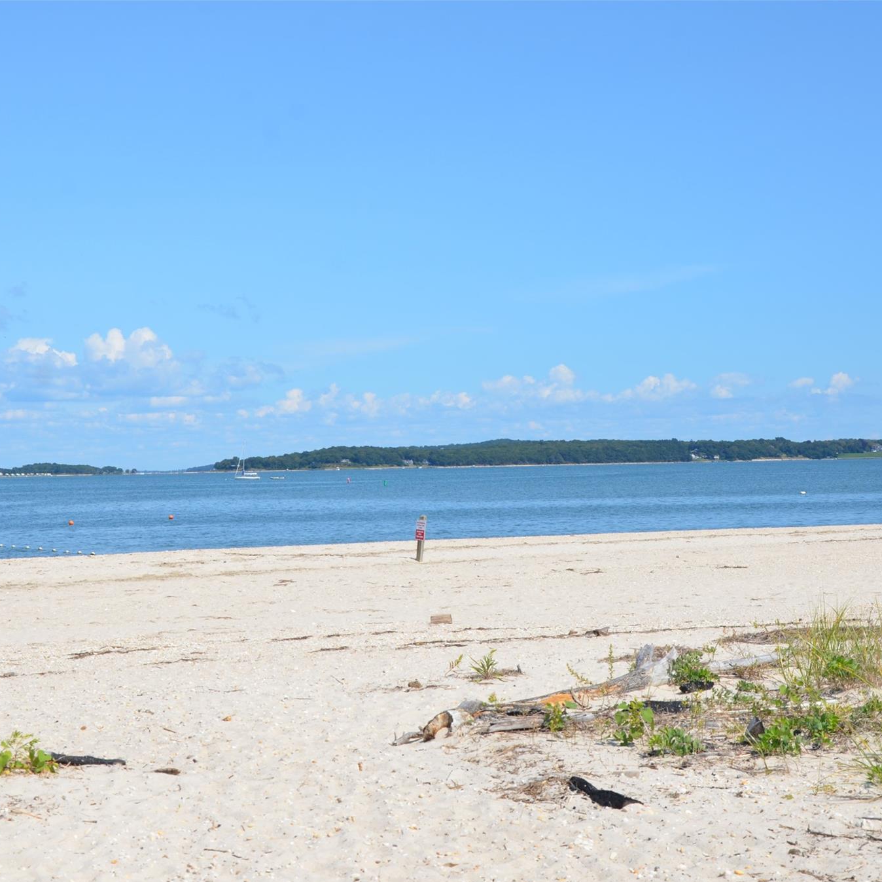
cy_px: 443
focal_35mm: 68
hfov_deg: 25.5
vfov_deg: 25.5
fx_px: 1950
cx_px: 378
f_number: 10
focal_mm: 35
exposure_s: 1/400
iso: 200
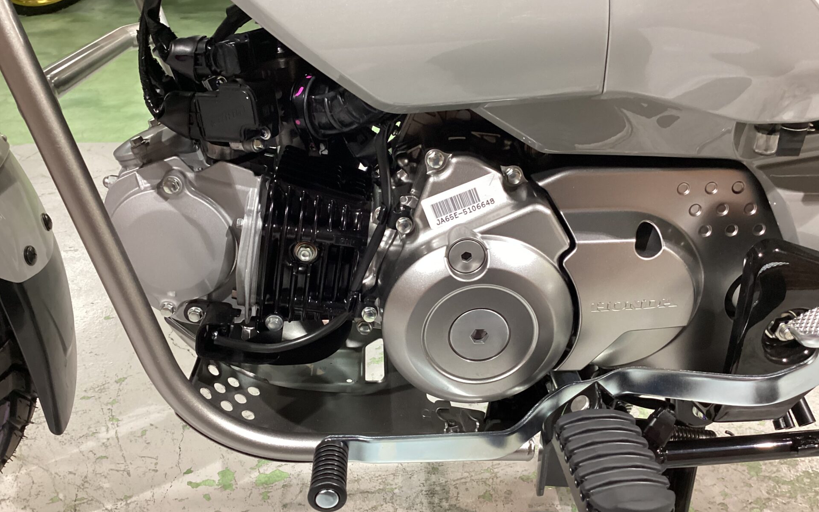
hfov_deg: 58.1
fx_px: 737
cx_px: 410
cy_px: 273
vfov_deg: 38.3
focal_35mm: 33
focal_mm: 3.3
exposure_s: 1/33
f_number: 2.4
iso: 320
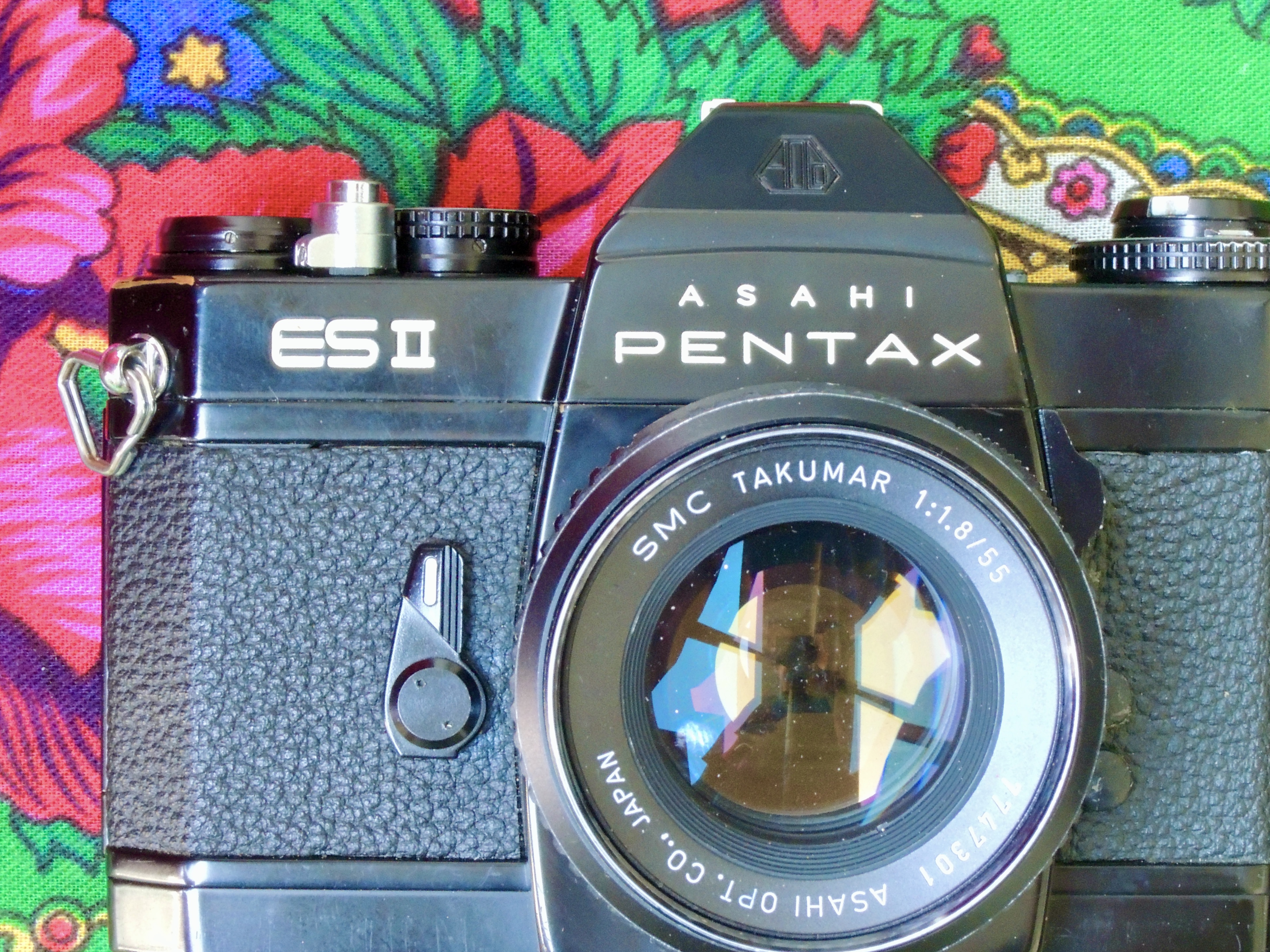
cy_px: 552
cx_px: 707
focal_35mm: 100
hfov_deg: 19.6
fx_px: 3669
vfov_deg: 14.8
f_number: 8
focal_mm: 15.2
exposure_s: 1/10
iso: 800
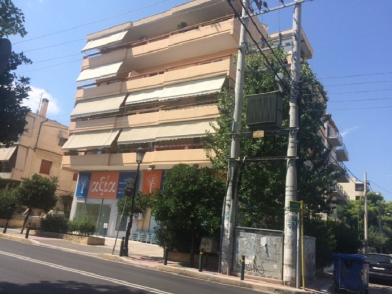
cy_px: 147
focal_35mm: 29
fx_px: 328
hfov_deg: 61.7
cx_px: 196
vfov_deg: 48.2
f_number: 2.2
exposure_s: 1/2053
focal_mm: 4.15
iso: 32
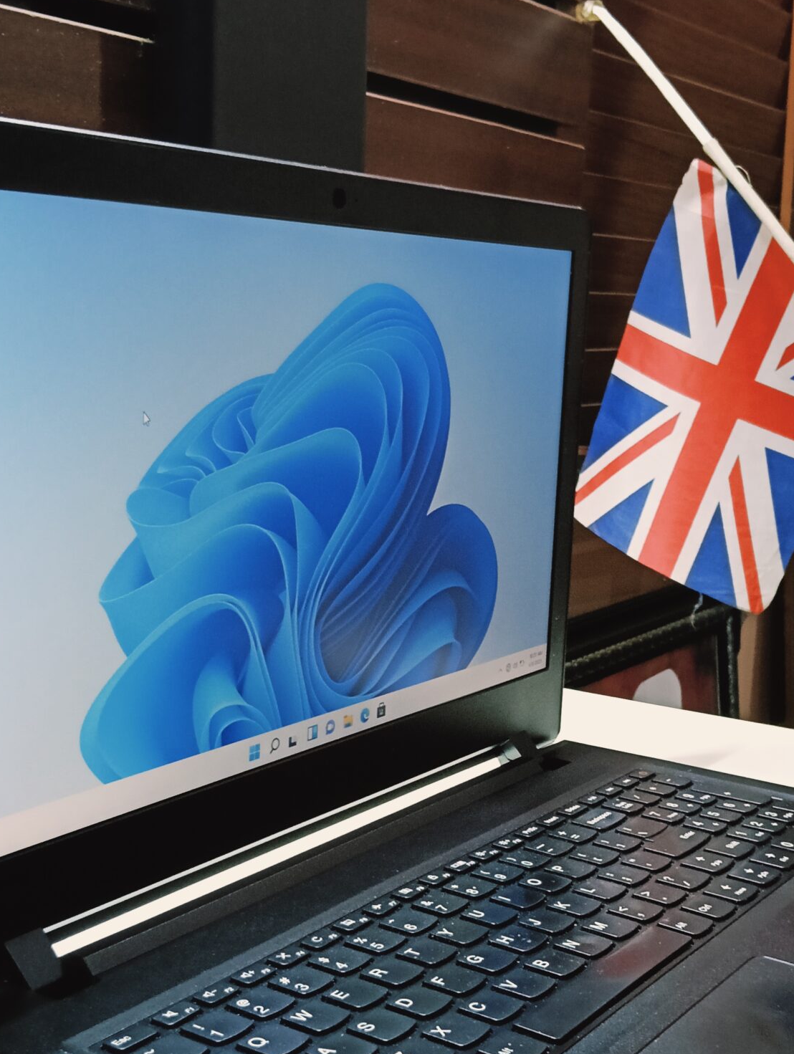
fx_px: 1433
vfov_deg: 40.2
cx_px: 476
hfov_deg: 30.9
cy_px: 622
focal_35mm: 47
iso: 800
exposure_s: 1/33.3
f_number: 1.8
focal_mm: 3.98
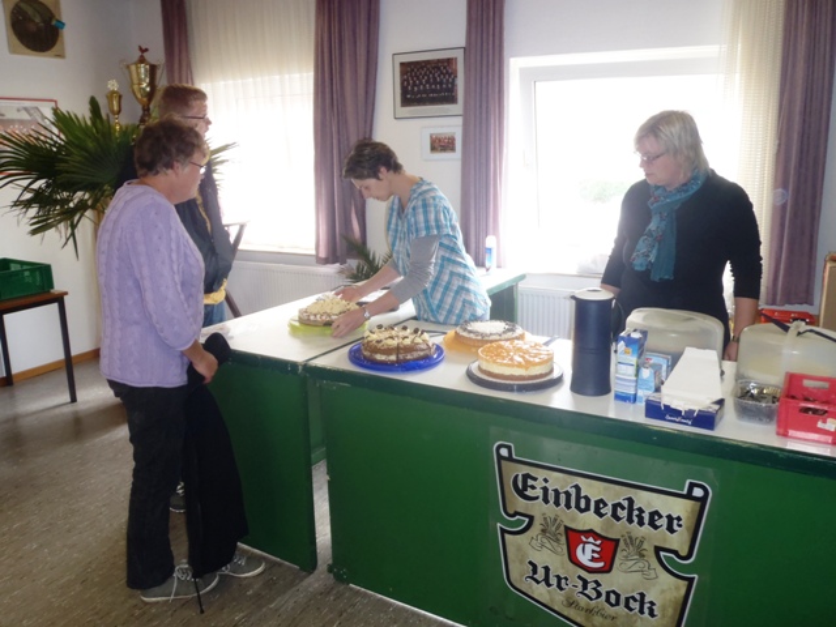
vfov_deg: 49.7
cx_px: 418
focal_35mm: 28
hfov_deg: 63.4
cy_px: 314
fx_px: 676
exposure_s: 1/30
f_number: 3.5
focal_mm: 5
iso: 125
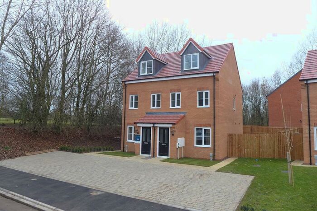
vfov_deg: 53.2
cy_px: 106
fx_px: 211
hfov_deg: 73.7
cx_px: 158
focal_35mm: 24
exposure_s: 1/125
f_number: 2.2
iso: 80
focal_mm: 4.7
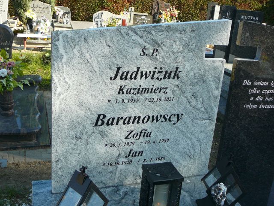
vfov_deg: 33.6
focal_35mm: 43
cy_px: 103
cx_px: 137
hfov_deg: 43.9
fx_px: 340
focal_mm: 6.4
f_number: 3.2
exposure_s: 1/320
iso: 80
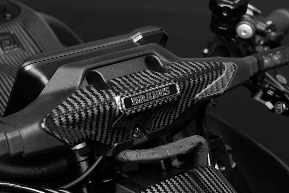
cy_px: 96
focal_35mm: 70
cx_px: 144
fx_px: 562
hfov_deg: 28.8
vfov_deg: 19.5
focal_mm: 70
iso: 400
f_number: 10
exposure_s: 1/200
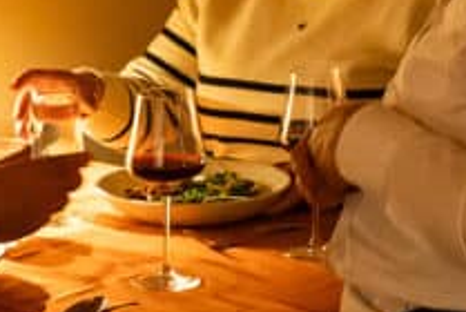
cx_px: 778
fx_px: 2424
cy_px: -60
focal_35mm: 187
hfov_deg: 10.5
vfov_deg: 7.3
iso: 6400
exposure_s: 1/60
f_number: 4
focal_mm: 29
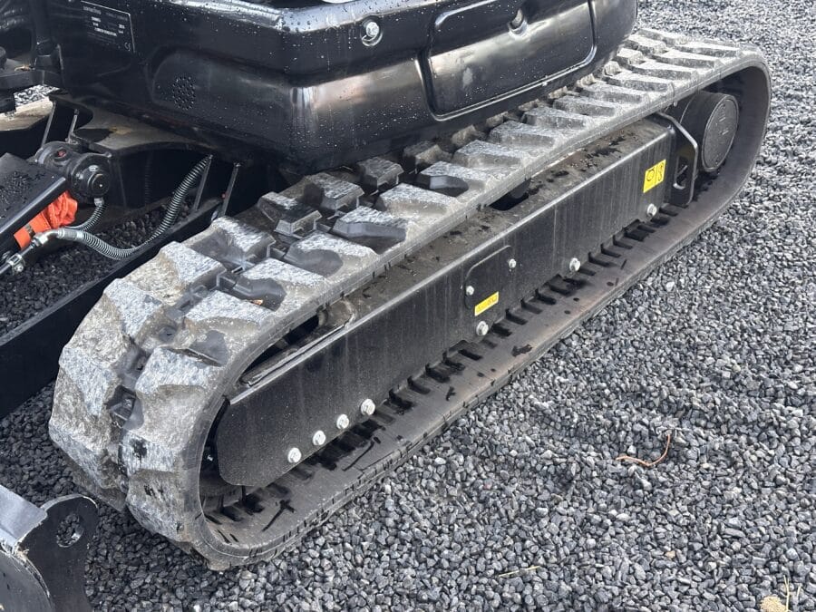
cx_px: 408
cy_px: 306
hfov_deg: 39.7
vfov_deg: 30.3
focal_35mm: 48
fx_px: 1131
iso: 250
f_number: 1.78
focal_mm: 6.86
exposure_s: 1/53
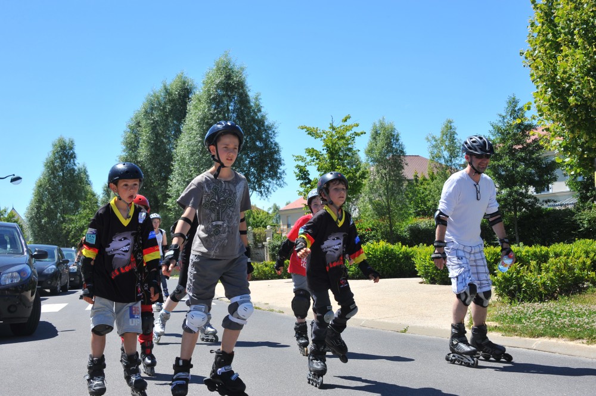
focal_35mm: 48
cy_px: 198
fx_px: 794
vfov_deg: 28.0
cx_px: 298
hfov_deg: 41.1
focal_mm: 48
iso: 400
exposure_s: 1/400
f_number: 10
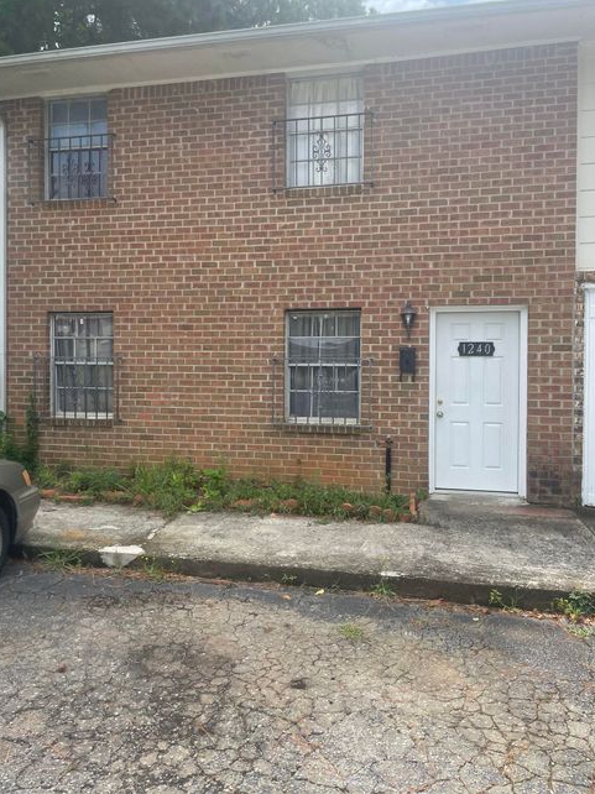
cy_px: 383
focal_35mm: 27
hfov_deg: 51.3
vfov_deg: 65.3
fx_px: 619
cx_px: 303
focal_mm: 4.2
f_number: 1.6
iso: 32
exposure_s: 1/1553
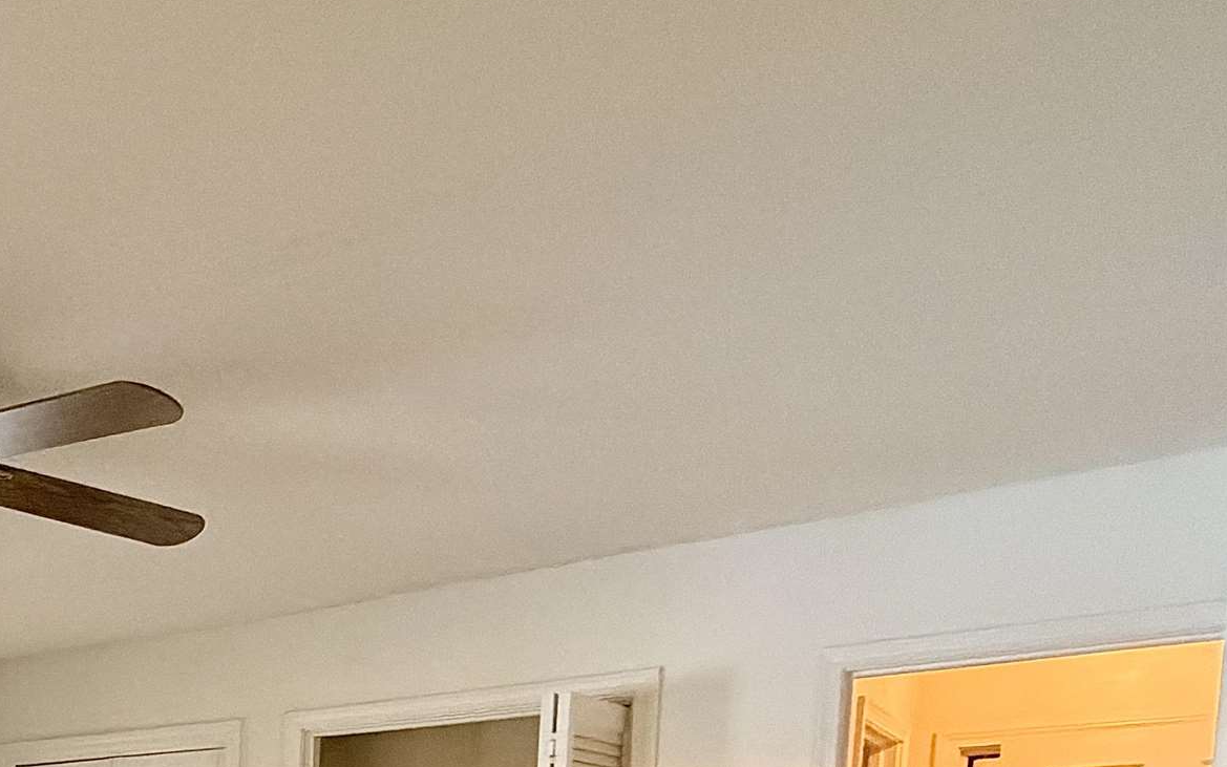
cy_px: 1025
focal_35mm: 39
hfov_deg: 38.3
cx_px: -224
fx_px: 1304
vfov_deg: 27.0
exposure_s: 1/60
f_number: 2.2
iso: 640
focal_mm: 2.22
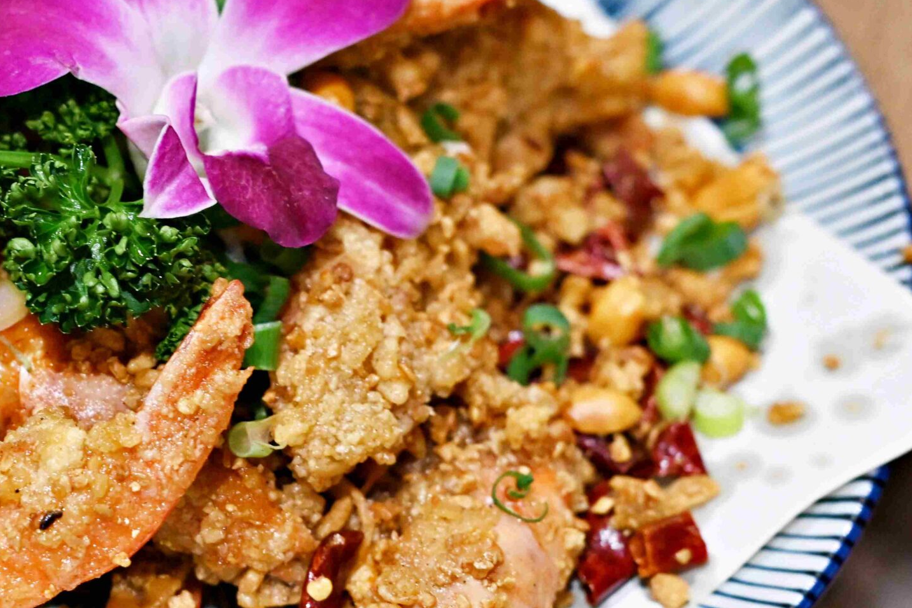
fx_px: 3394
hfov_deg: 15.2
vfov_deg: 10.2
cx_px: 151
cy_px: 286
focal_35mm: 134
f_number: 3.2
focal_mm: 50
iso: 1400
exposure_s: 1/200
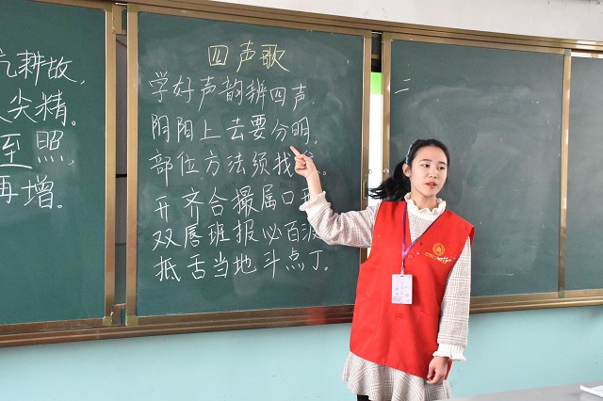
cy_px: 200
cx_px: 302
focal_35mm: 40
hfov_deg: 47.9
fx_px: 678
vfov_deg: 33.0
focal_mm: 27
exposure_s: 1/125
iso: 8000
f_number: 5.6
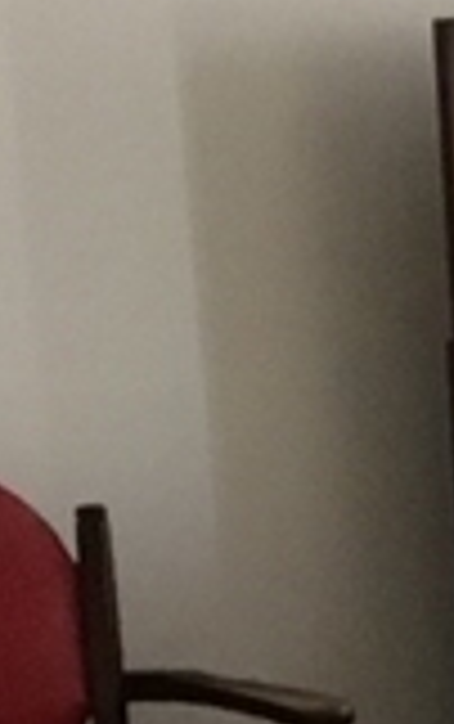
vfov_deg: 9.9
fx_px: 4126
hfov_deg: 6.1
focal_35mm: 209
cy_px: 720
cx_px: 881
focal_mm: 3.3
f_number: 2.4
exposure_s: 1/30
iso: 125
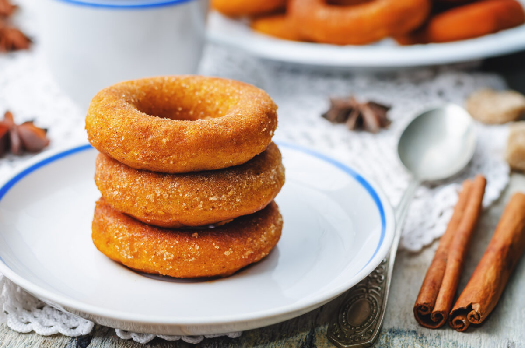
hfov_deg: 27.0
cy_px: 174
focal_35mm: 75
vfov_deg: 18.1
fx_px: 1092
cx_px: 262
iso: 100
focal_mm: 50
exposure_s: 1/30
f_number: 5
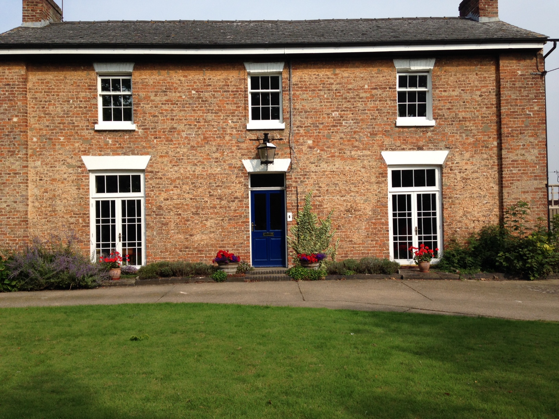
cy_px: 210
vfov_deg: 42.9
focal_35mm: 33
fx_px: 533
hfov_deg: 55.4
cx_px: 280
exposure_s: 1/1466
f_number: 2.4
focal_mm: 4.12
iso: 50
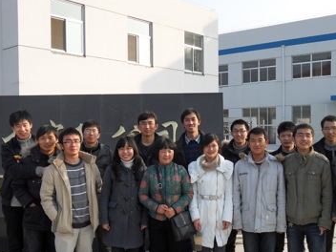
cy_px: 155
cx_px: 189
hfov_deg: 42.0
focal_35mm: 45
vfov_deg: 32.1
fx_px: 437
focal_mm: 6.3
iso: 80
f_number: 3.9
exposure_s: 1/350
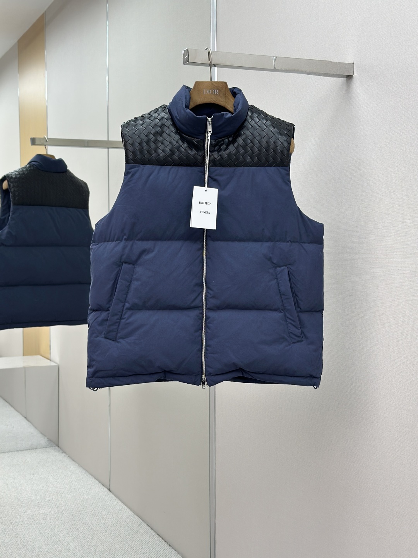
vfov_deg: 39.7
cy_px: 279
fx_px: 773
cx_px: 209
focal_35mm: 48
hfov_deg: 30.3
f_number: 1.78
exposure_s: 1/215
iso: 80
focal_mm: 6.86
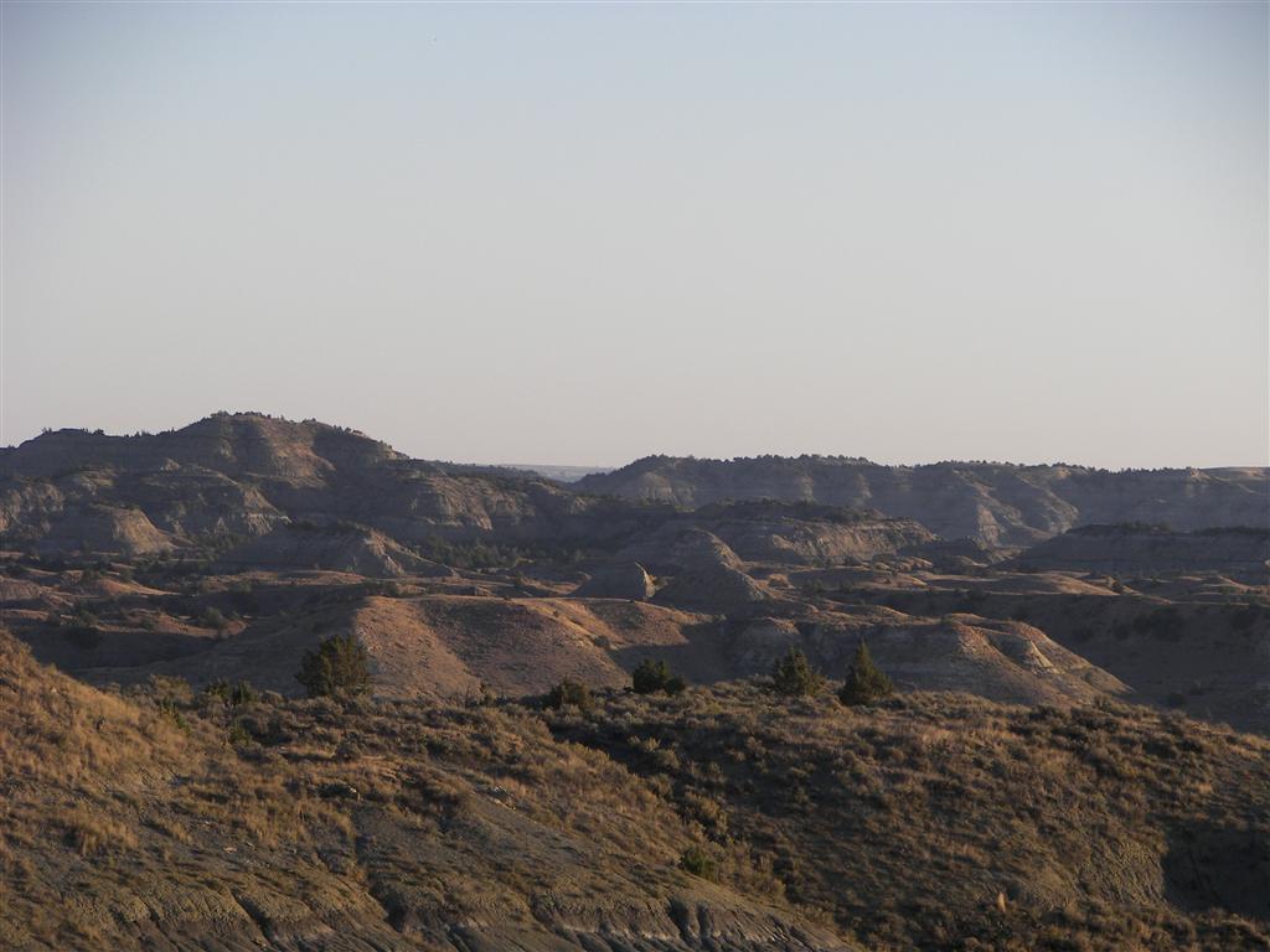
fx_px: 7007
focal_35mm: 191
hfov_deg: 10.4
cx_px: 635
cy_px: 476
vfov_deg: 7.8
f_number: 3.6
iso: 64
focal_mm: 31.6
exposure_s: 1/400
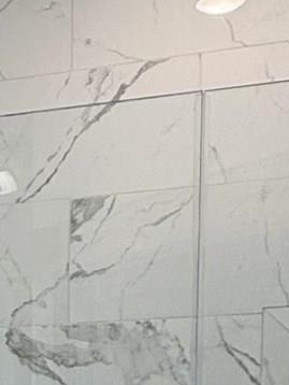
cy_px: 529
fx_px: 1001
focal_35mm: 90
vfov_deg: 19.7
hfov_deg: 14.8
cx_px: -189
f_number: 2.2
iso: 100
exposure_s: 1/120
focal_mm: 2.22
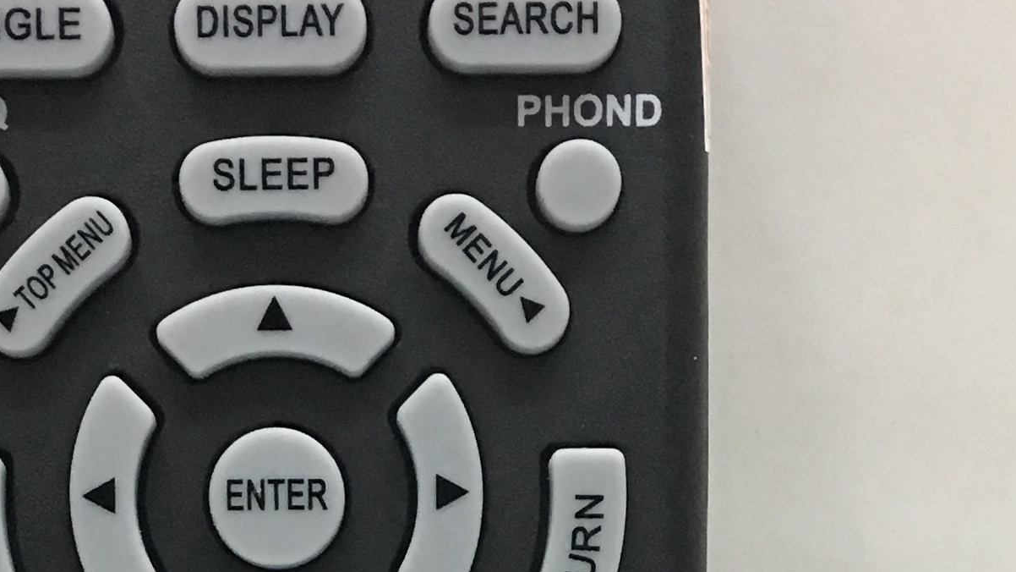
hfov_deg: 20.1
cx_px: 356
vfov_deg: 10.3
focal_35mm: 106
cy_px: 1225
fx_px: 2856
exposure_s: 1/17
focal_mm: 4.15
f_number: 2.2
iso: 100
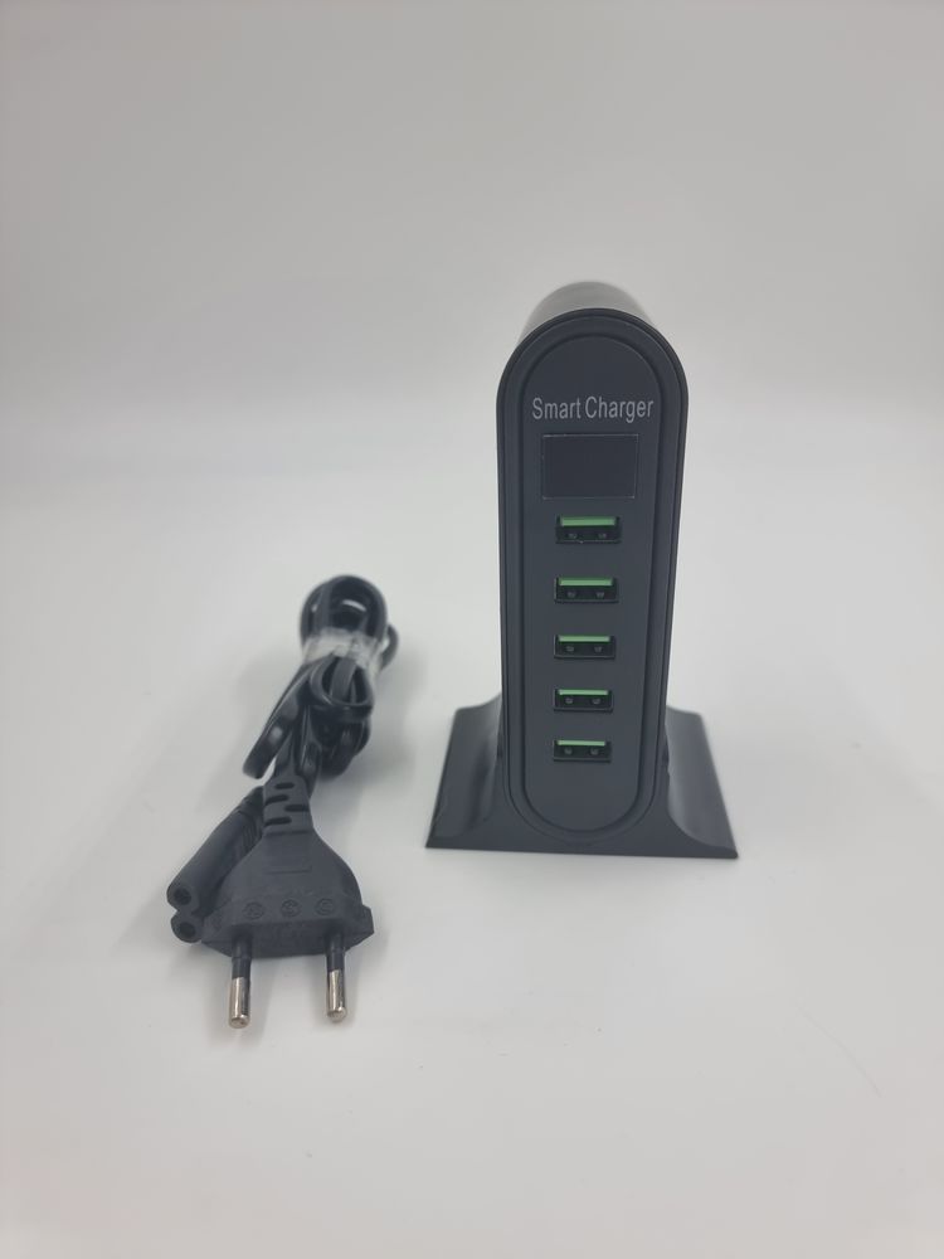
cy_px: 630
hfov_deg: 56.8
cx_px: 472
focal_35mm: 24
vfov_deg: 71.6
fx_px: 873
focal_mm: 6.7
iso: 50
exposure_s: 1/128
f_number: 1.8
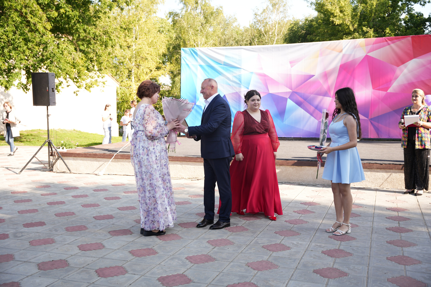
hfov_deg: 48.0
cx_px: 216
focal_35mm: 40
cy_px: 144
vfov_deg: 33.1
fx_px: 484
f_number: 2.8
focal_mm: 40.4
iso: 160
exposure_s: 1/250
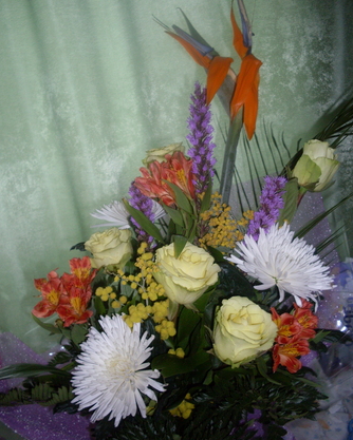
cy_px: 224
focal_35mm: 40
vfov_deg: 45.8
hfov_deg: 37.4
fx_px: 522
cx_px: 176
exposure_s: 1/45
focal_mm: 6.3
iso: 100
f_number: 2.8
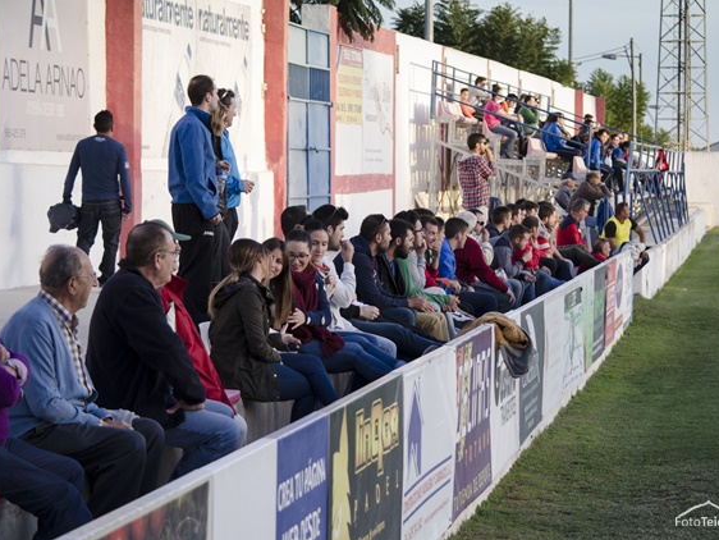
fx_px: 2452
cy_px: 270
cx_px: 363
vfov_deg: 12.6
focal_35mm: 118
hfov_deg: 16.7
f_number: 4.5
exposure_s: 1/250
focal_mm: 72
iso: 400
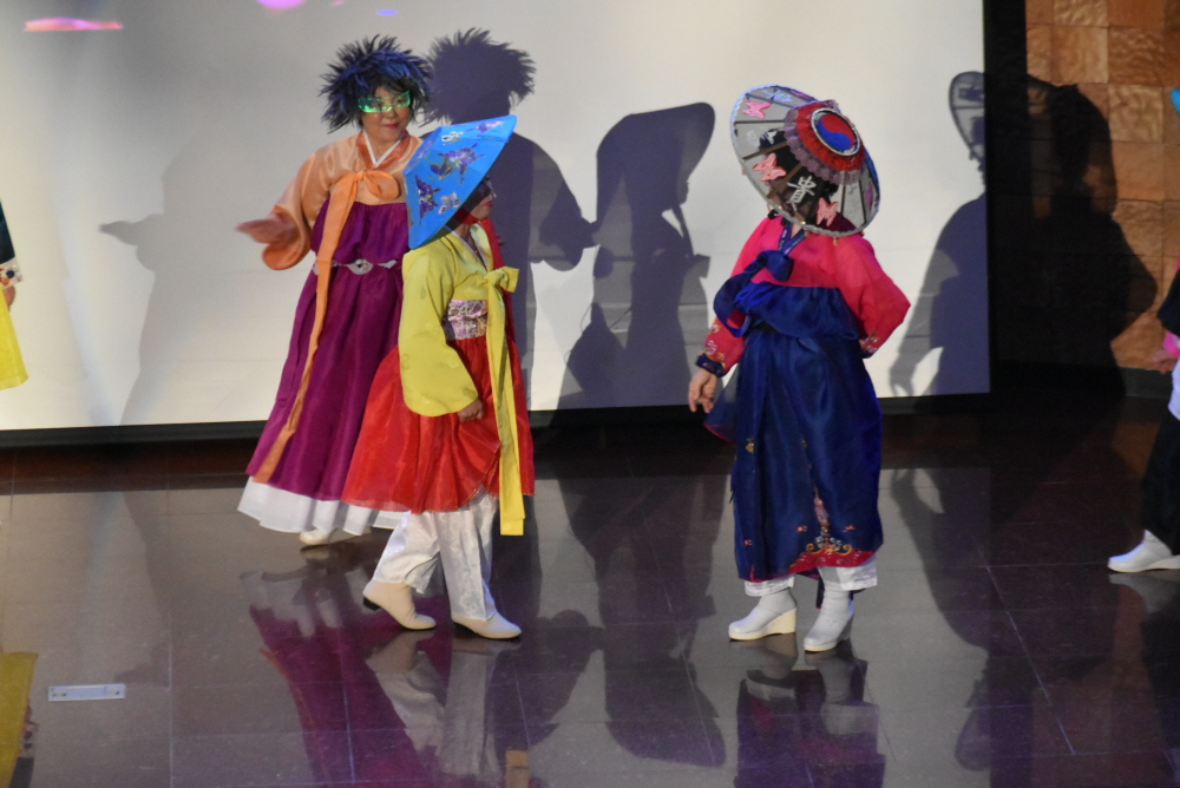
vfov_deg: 7.1
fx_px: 6395
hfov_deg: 10.5
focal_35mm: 195
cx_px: 590
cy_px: 394
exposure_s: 1/60
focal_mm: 130
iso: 6400
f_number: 4.8
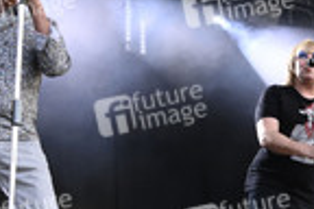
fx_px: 986
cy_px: 165
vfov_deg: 12.1
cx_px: 398
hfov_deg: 17.1
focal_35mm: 113
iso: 1250
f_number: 5.6
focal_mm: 36
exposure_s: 1/250
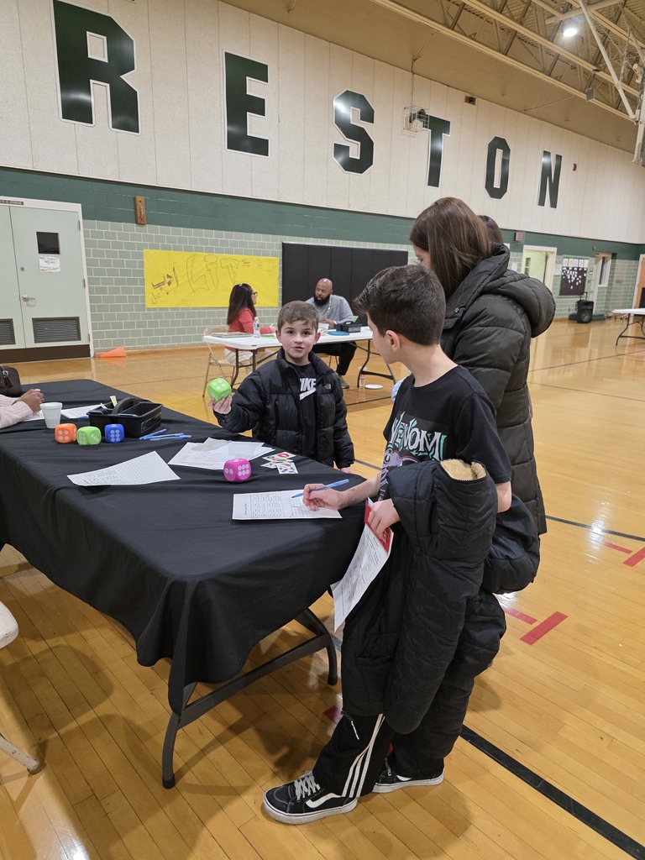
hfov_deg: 58.9
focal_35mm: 23
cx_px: 322
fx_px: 571
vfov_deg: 73.9
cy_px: 430
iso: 320
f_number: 1.7
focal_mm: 6.3
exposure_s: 1/120
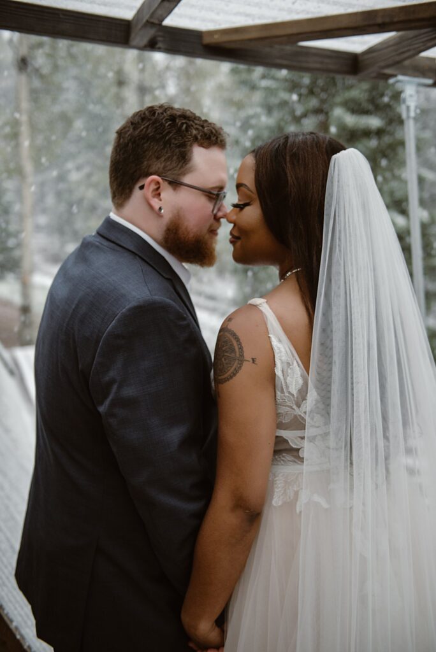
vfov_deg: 48.4
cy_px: 326
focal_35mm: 40
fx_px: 726
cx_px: 218
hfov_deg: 33.4
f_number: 2.8
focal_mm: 40
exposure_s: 1/200
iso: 800
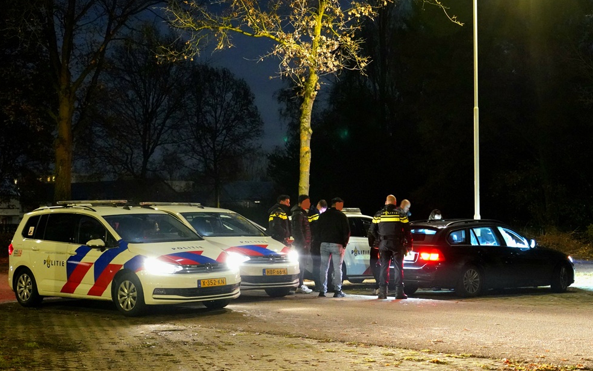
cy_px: 195
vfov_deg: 21.3
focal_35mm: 61
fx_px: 986
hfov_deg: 33.5
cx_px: 293
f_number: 4
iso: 12800
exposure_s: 1/13
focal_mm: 59
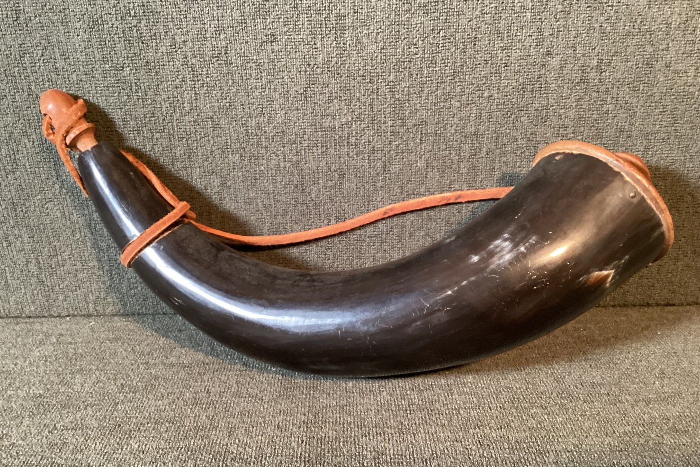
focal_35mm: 33
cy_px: 254
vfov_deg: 40.0
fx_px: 642
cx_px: 345
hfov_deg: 57.2
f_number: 2.4
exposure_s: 1/30
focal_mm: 3.3
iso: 640
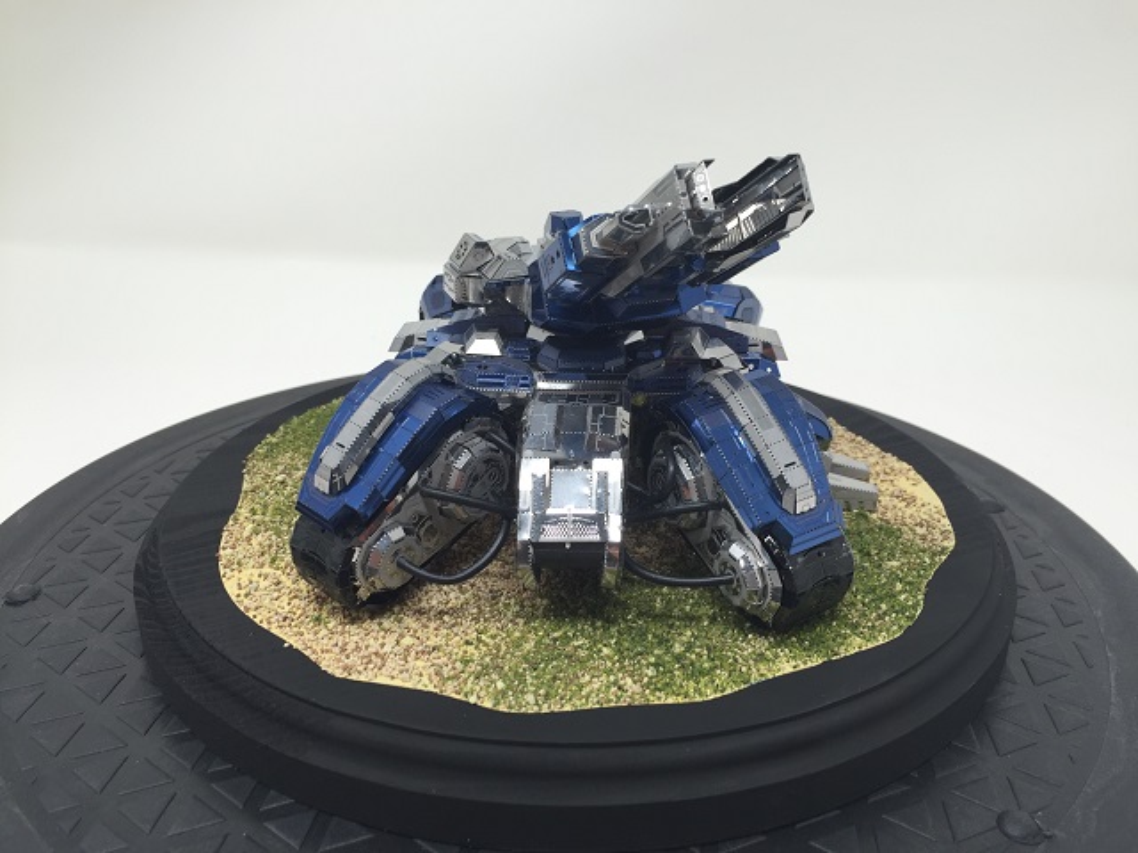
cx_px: 569
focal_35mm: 29
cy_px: 426
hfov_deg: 61.7
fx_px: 953
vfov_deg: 48.2
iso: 32
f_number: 2.2
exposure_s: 1/60
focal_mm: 4.15
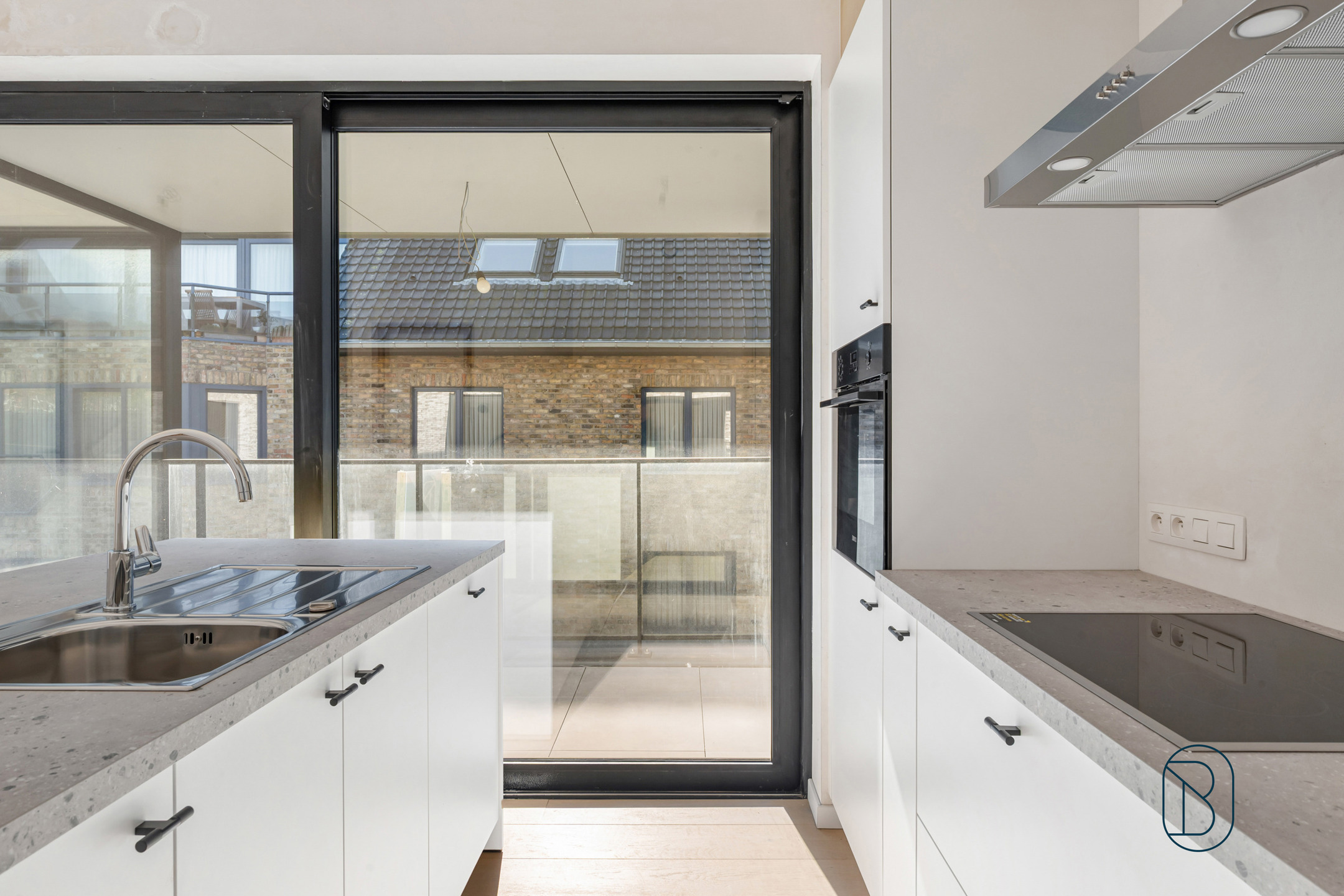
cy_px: 448
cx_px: 672
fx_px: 747
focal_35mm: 20
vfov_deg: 61.9
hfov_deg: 84.0
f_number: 11
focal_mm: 20
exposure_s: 1/25
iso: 250
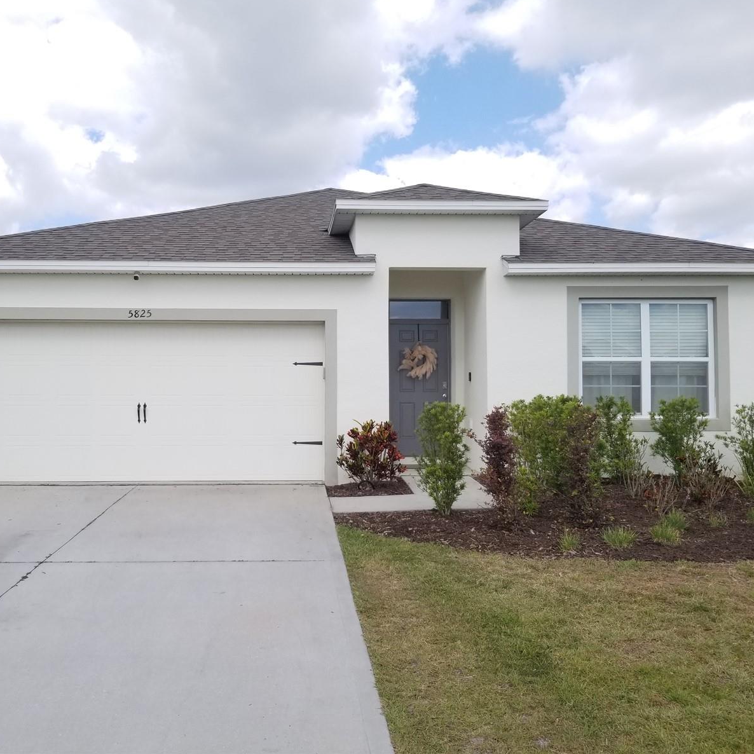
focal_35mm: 31
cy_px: 373
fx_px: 764
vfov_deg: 52.5
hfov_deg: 52.3
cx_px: 319
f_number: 1.7
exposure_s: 1/1608
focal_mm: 4.25
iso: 50
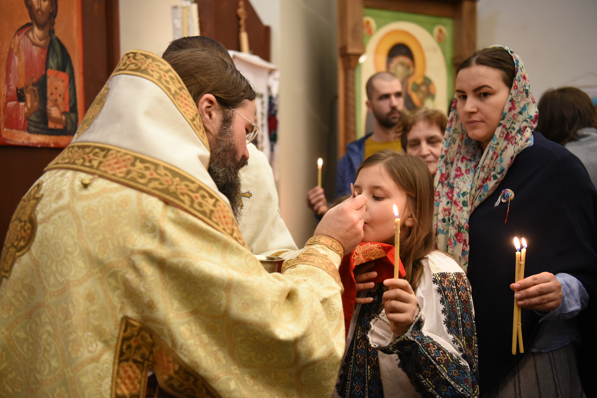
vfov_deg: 33.4
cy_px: 199
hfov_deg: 48.5
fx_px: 663
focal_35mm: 40
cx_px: 298
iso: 2500
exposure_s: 1/160
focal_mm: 40
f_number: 2.8
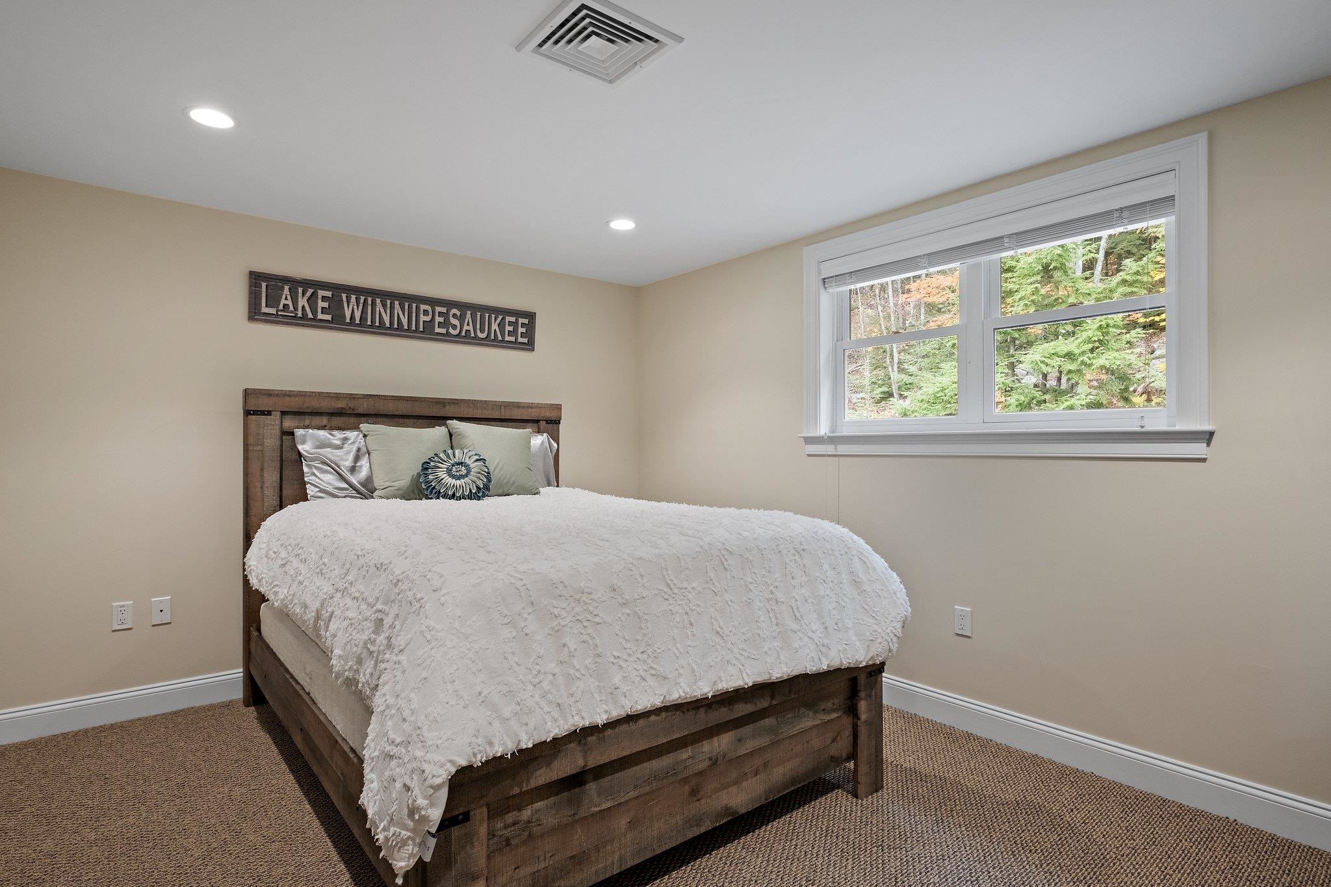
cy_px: 444
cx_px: 666
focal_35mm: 17
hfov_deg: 93.3
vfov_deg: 70.4
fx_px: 628
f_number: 8
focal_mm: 11.5
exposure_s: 1/3
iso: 500
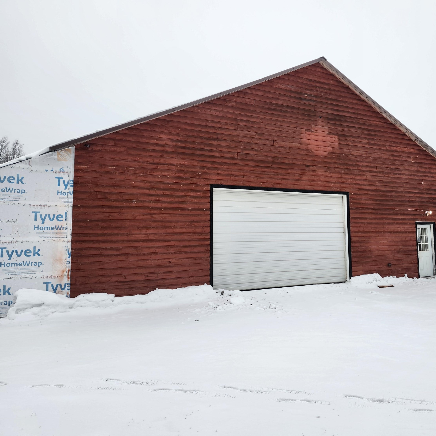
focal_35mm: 28
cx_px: 285
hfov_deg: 56.3
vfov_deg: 57.3
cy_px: 215
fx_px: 399
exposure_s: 1/180
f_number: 1.8
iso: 32
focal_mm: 5.54
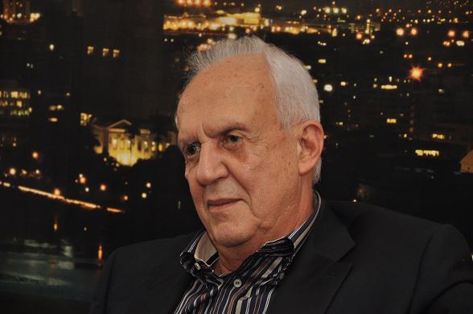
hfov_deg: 13.1
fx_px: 2066
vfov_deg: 8.7
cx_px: 236
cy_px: 157
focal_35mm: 158
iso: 640
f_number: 6.3
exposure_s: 1/100
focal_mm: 105
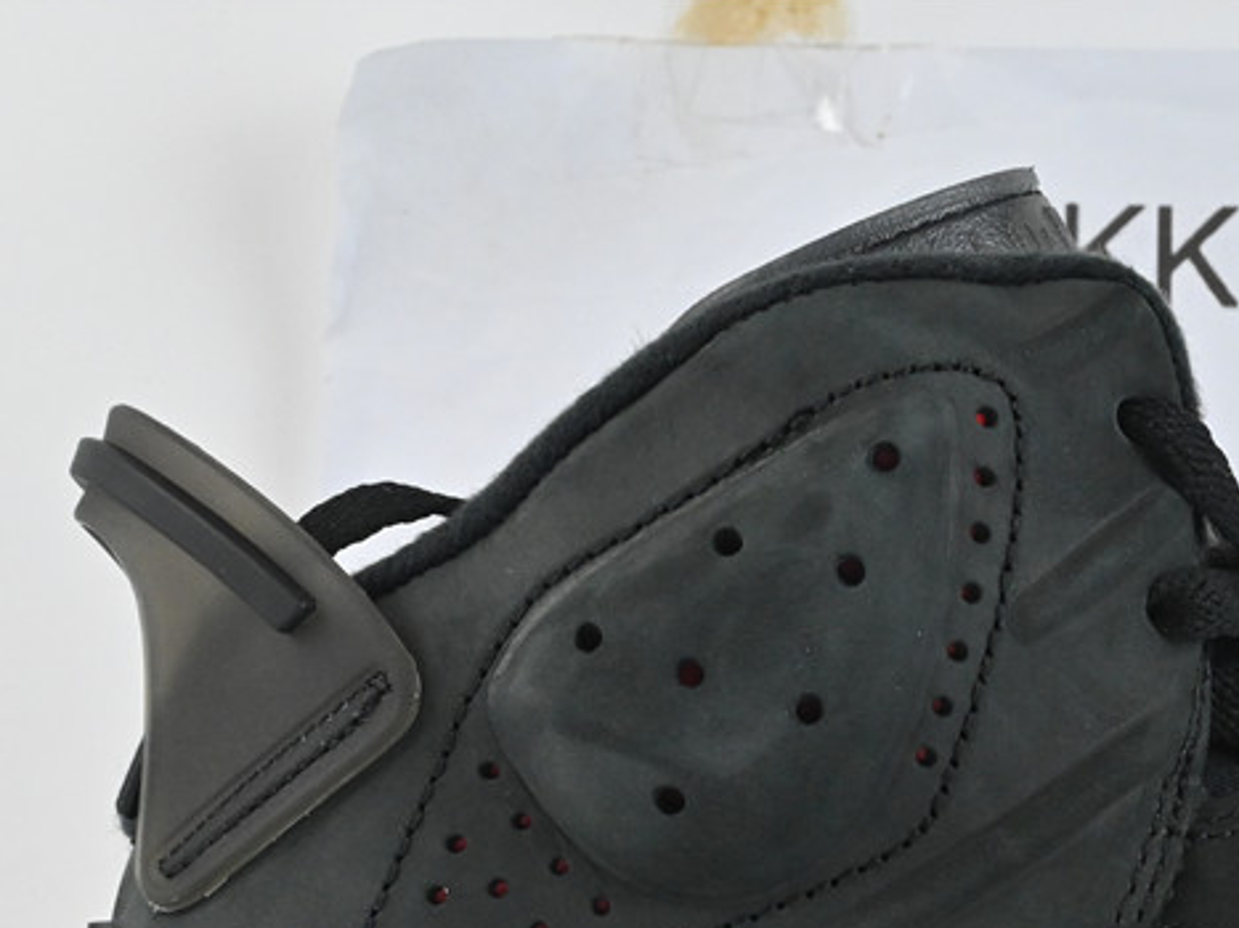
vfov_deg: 10.7
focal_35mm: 137
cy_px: 1050
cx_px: 1380
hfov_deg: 14.1
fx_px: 4911
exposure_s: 1/80
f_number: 11
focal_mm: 37
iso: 1600
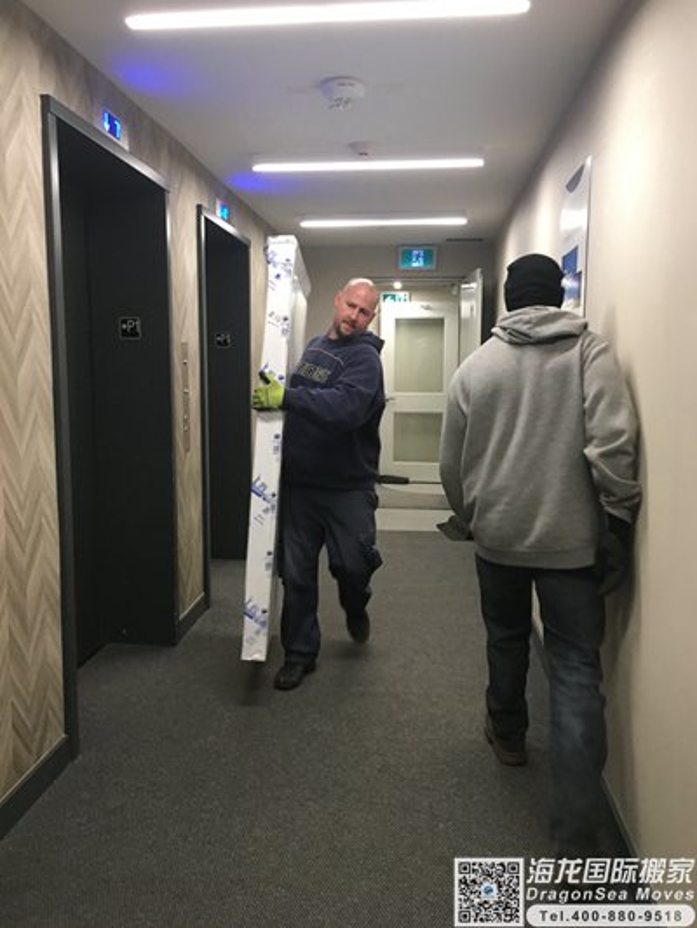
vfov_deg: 61.6
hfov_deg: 48.2
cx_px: 348
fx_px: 778
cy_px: 464
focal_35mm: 29
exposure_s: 1/15
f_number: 2.2
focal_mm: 4.15
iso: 80
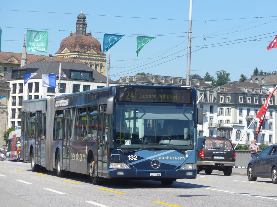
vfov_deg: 10.0
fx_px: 1192
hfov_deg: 13.3
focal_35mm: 149
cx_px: 138
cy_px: 104
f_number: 5.5
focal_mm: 28.9
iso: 100
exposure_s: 1/400
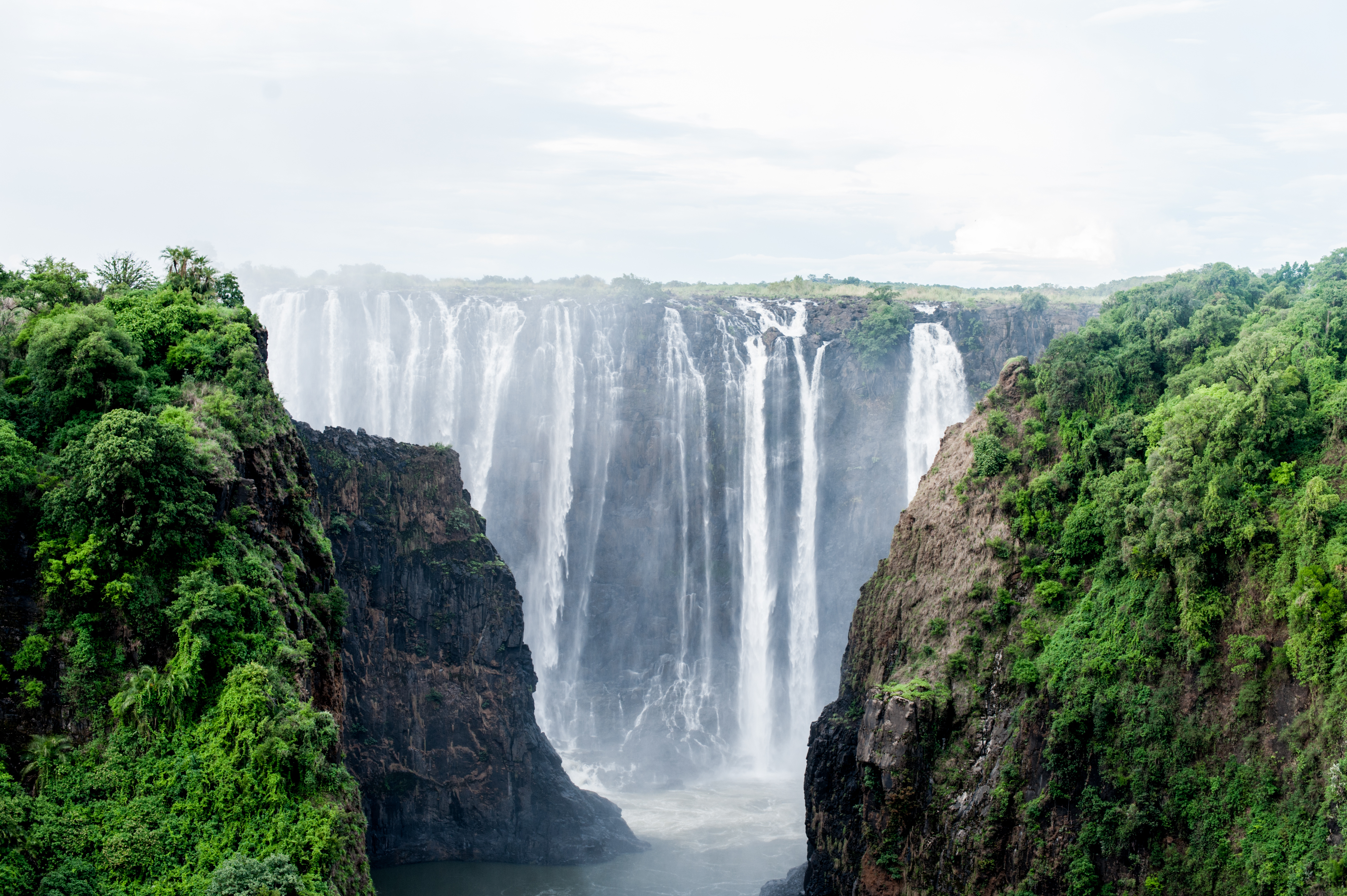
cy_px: 448
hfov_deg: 39.6
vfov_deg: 27.0
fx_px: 1870
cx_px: 674
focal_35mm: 50
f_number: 5
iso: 200
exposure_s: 1/250
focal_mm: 50
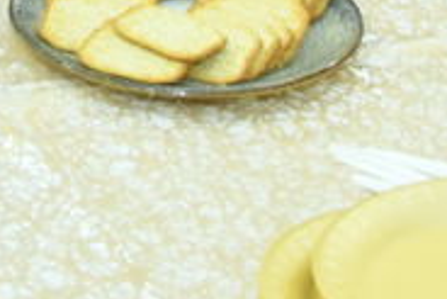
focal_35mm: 236
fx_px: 2933
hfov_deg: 8.6
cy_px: -645
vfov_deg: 5.4
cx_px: -56
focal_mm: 31
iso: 4000
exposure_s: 1/250
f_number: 5.6
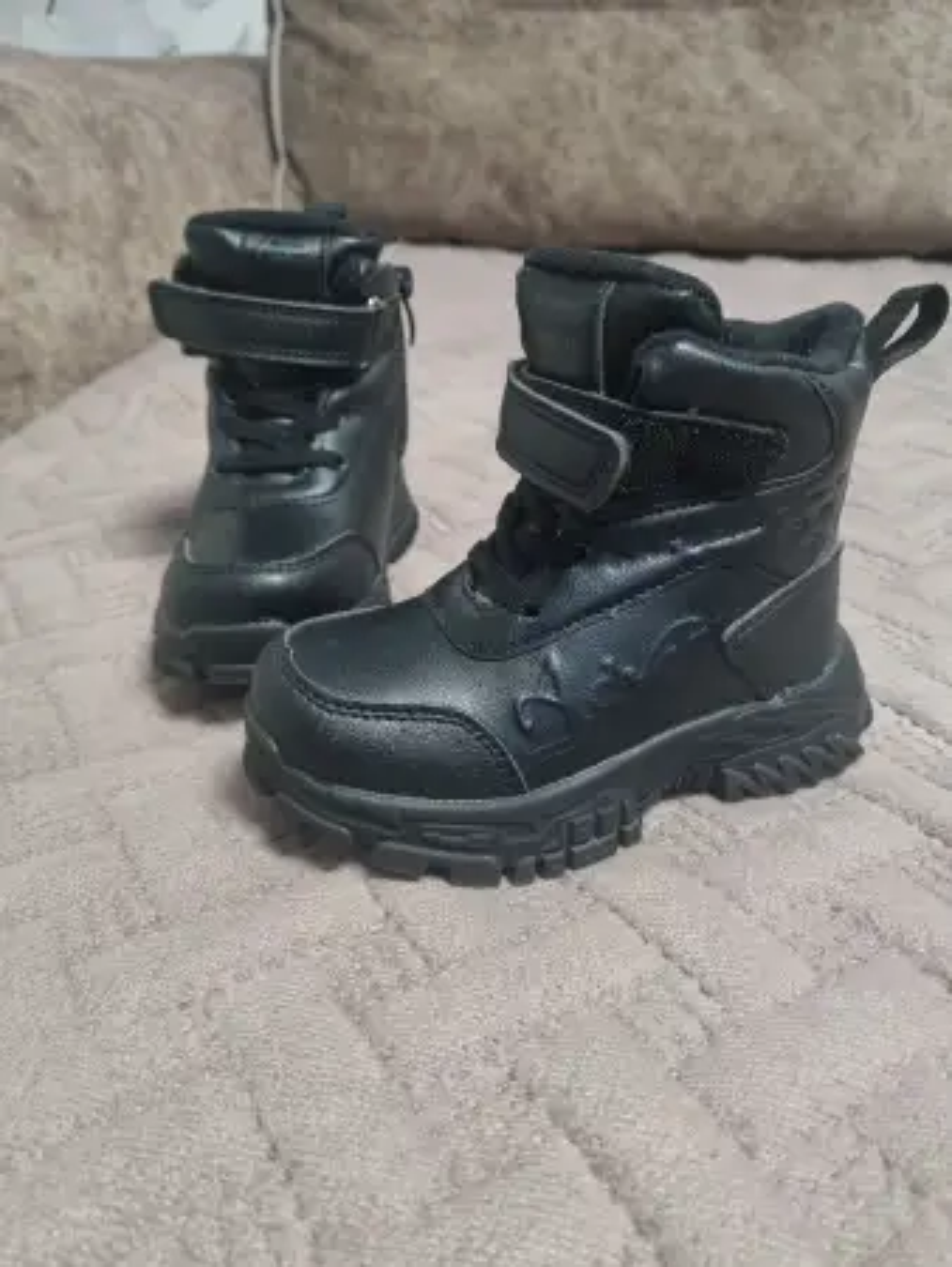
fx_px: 952
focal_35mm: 26
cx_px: 476
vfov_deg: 67.3
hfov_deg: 53.1
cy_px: 634
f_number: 1.8
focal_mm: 5.4
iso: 800
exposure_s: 1/25
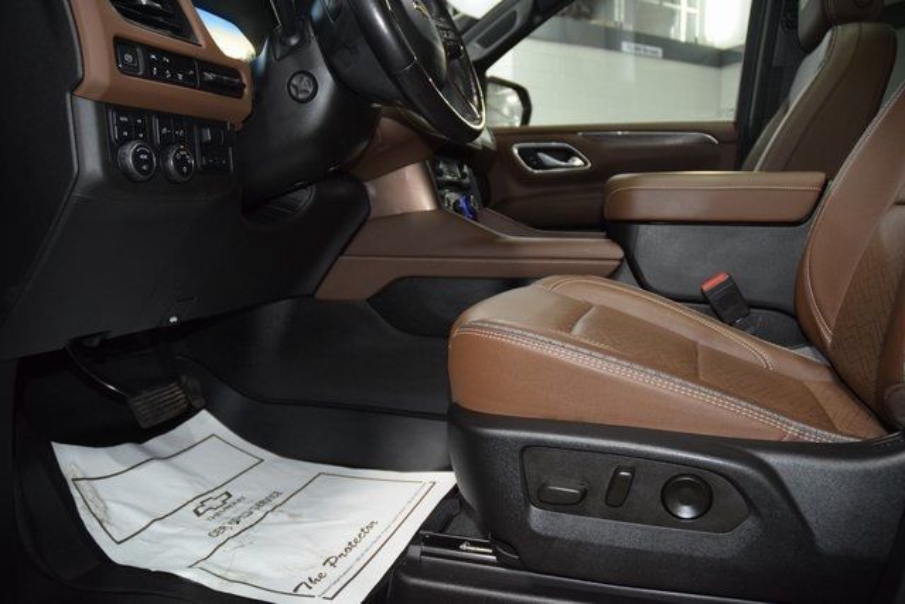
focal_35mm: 27
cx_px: 452
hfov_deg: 67.4
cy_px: 302
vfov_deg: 48.0
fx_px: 679
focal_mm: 18
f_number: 3.5
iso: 2000
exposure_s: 1/100
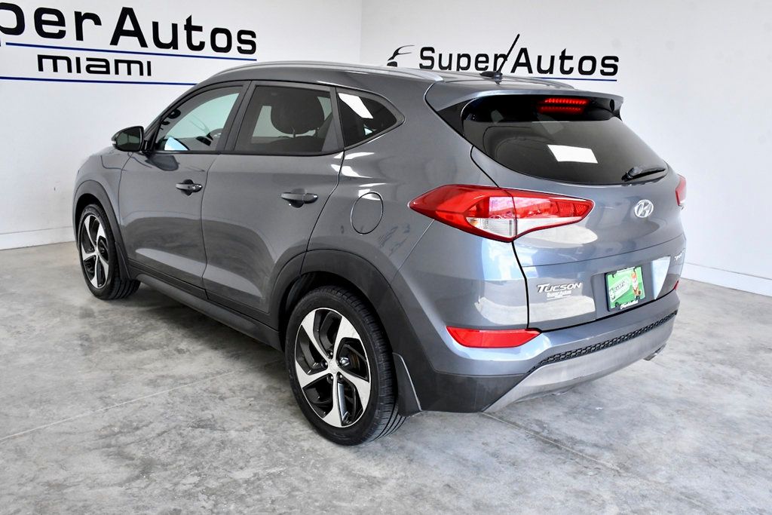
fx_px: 729
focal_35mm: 34
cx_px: 386
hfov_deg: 55.8
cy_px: 258
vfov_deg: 38.9
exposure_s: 1/400
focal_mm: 23
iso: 2500
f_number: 10
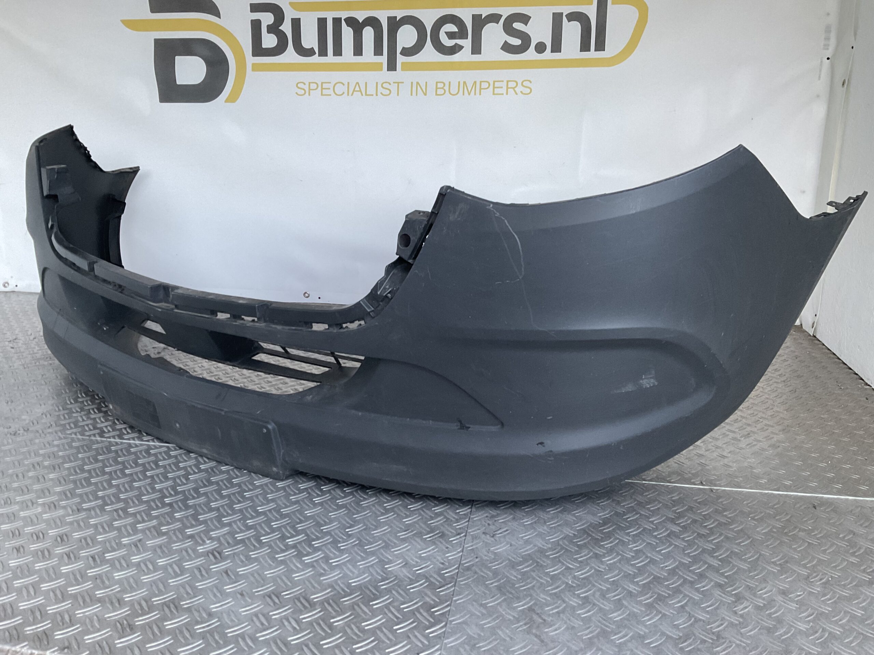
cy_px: 328
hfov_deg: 61.7
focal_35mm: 29
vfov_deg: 48.2
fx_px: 732
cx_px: 437
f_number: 1.8
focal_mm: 3
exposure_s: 1/60
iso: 80
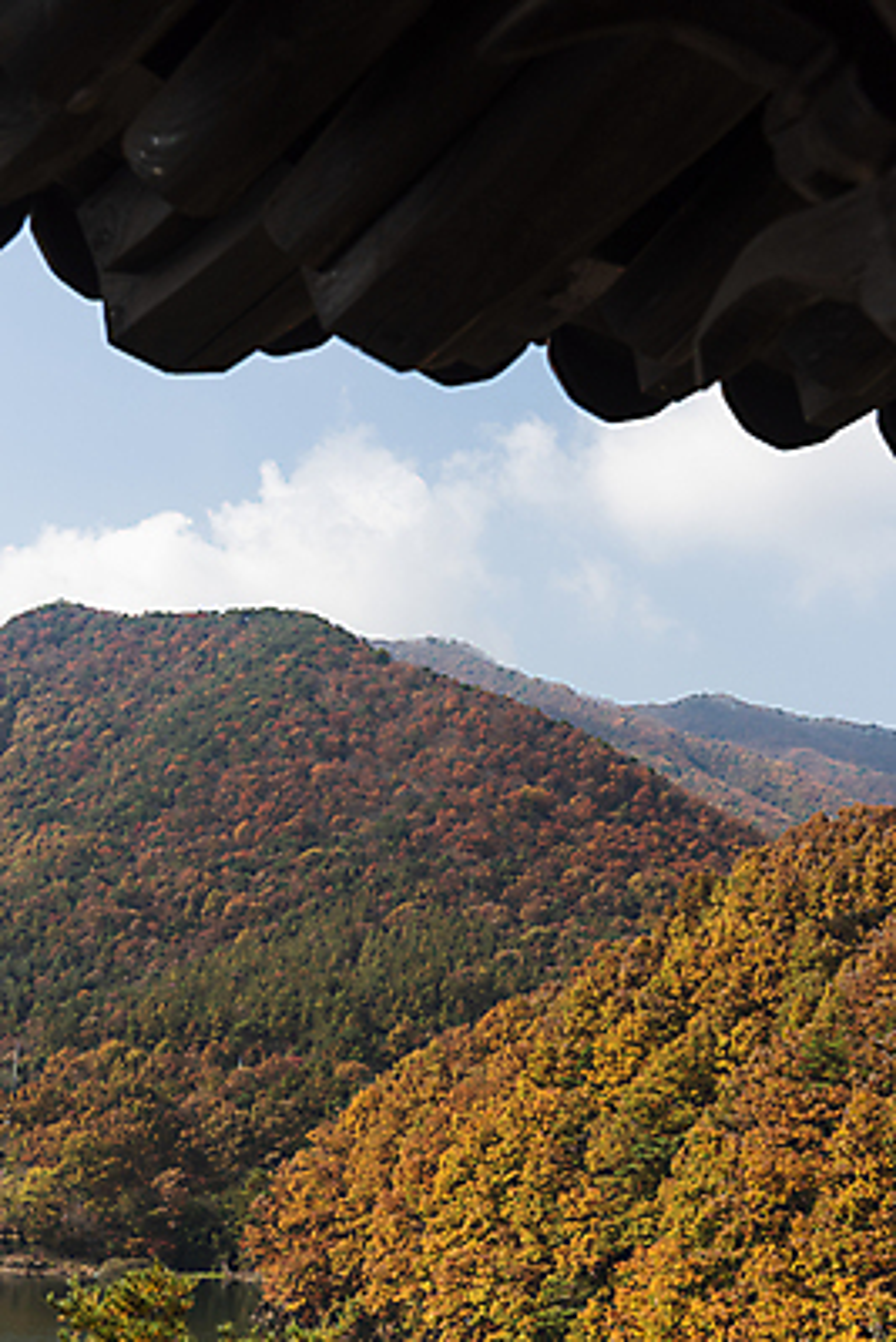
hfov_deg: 27.0
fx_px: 1865
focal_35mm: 50
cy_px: 671
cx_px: 448
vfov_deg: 39.6
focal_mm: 50
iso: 200
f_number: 5.6
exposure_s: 1/1250
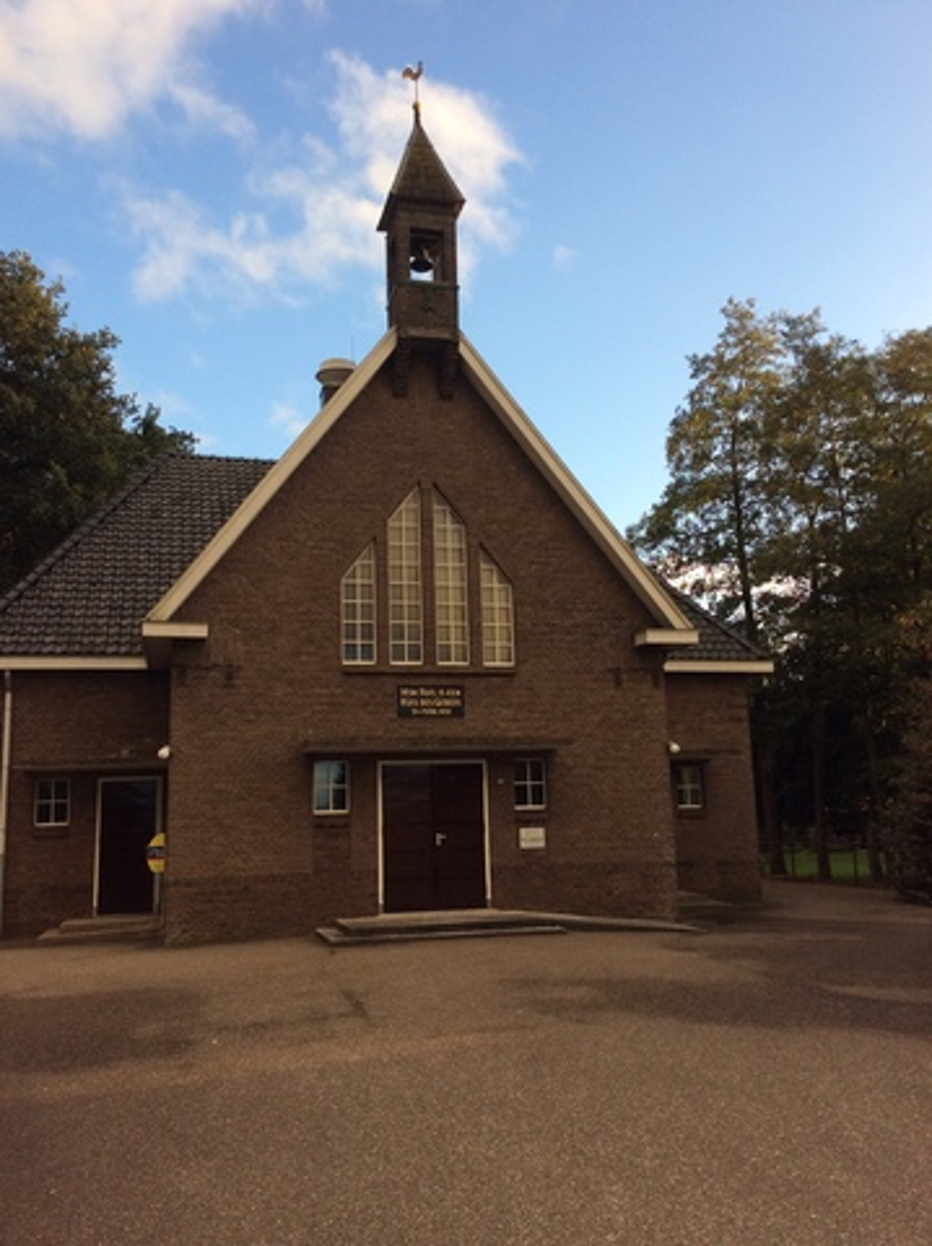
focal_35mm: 32
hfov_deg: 44.1
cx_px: 466
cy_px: 623
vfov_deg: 56.9
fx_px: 1151
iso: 32
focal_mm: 3.3
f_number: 2.4
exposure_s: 1/252
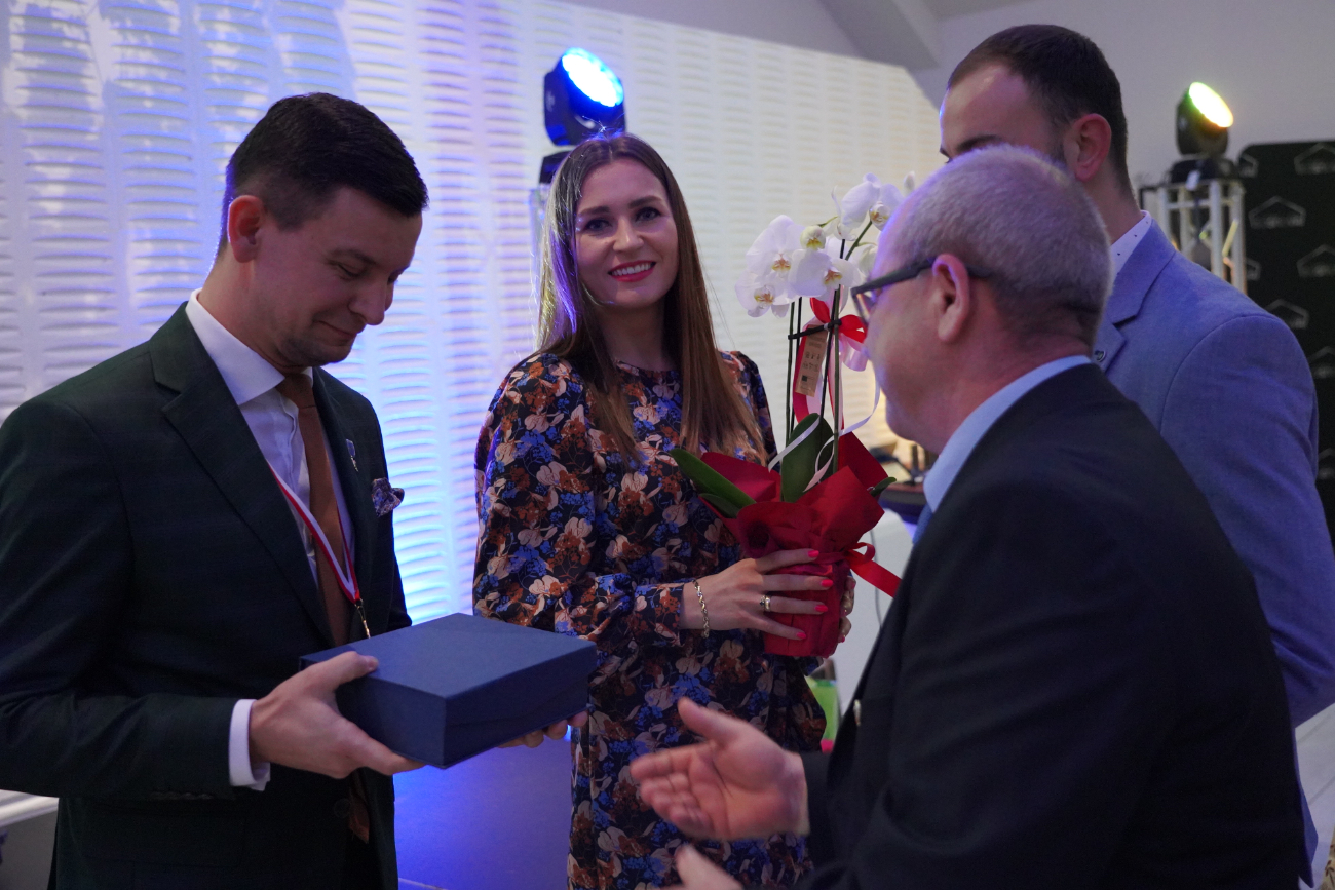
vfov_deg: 34.2
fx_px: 1446
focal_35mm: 39
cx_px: 668
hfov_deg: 49.5
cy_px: 445
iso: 10000
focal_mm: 39
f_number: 4
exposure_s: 1/160
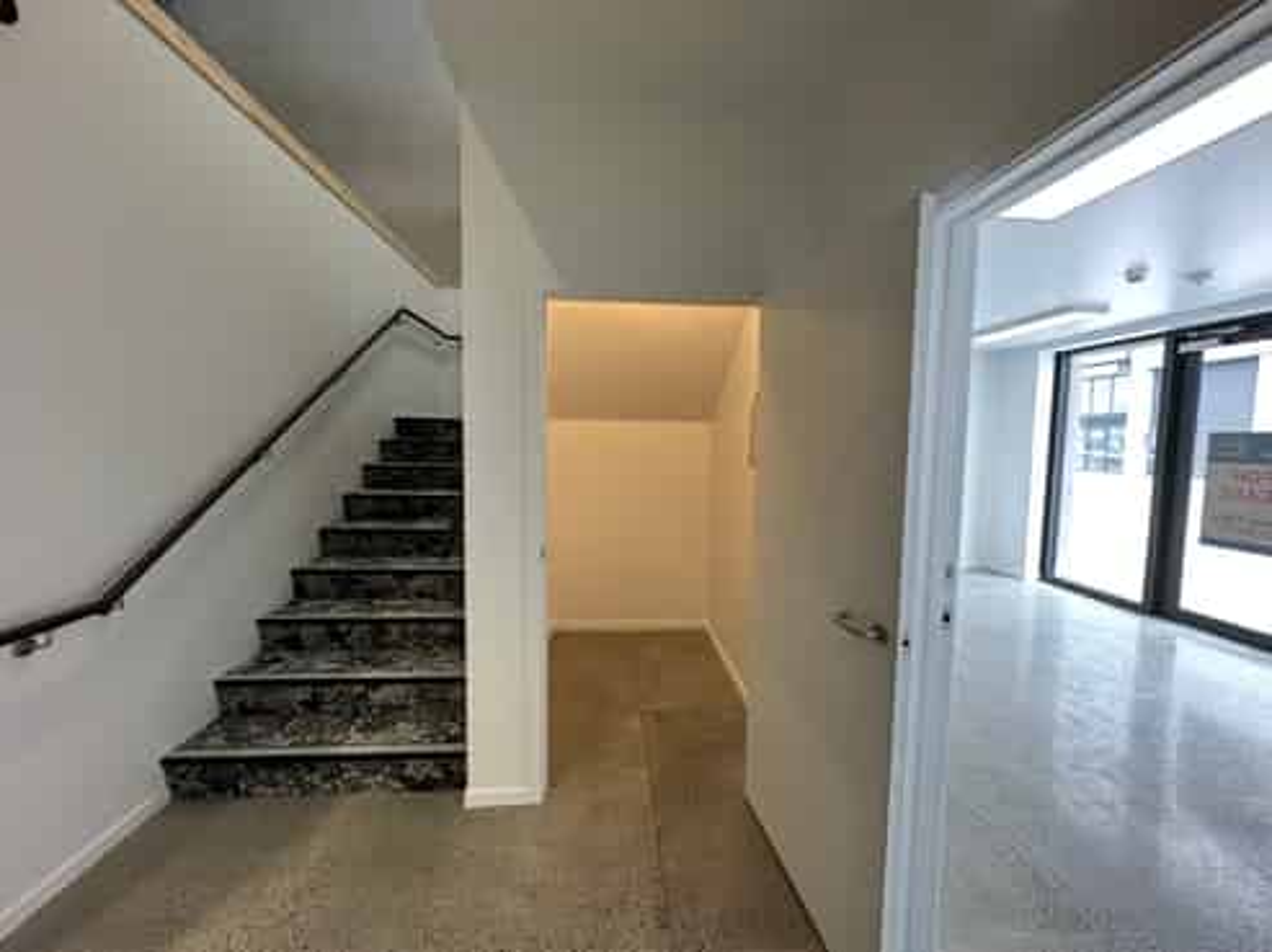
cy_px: 476
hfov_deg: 102.1
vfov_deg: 85.6
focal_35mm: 14
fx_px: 514
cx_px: 636
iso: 100
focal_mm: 2.22
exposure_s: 1/100
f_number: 2.2
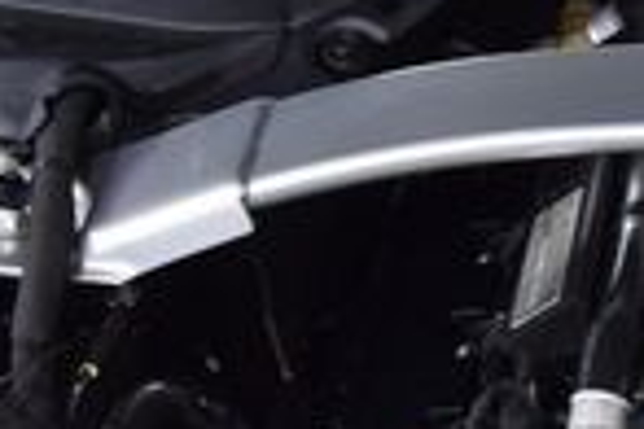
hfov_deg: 12.5
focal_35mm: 157
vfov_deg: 8.7
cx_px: 942
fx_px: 2808
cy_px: 431
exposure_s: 1/15
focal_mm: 24
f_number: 6.3
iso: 1250
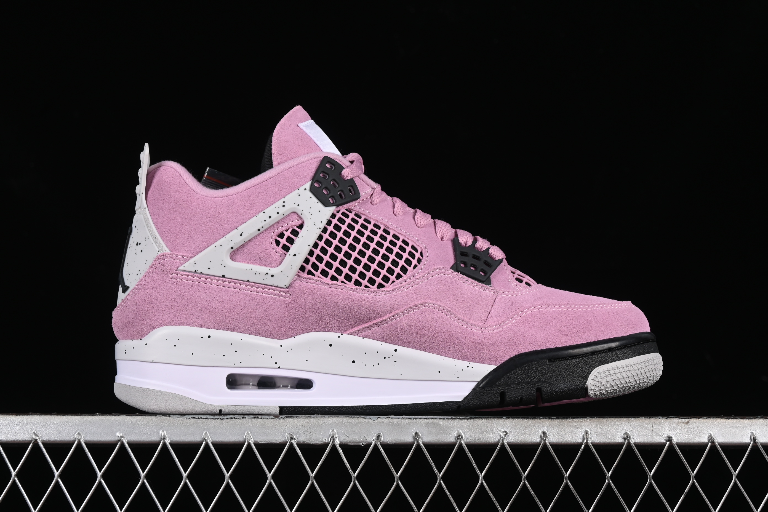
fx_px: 1600
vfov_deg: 18.2
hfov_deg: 27.0
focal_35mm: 75
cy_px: 256
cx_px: 384
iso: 160
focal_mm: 50
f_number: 8
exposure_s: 1/80
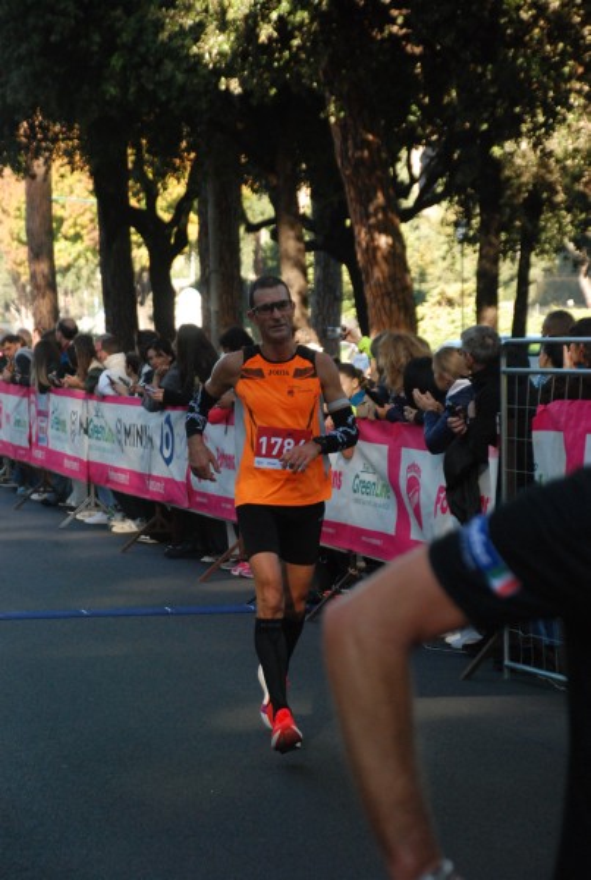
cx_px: 296
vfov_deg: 16.0
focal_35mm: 128
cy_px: 440
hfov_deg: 10.8
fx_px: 3123
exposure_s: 1/400
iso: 1000
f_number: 5.6
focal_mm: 85
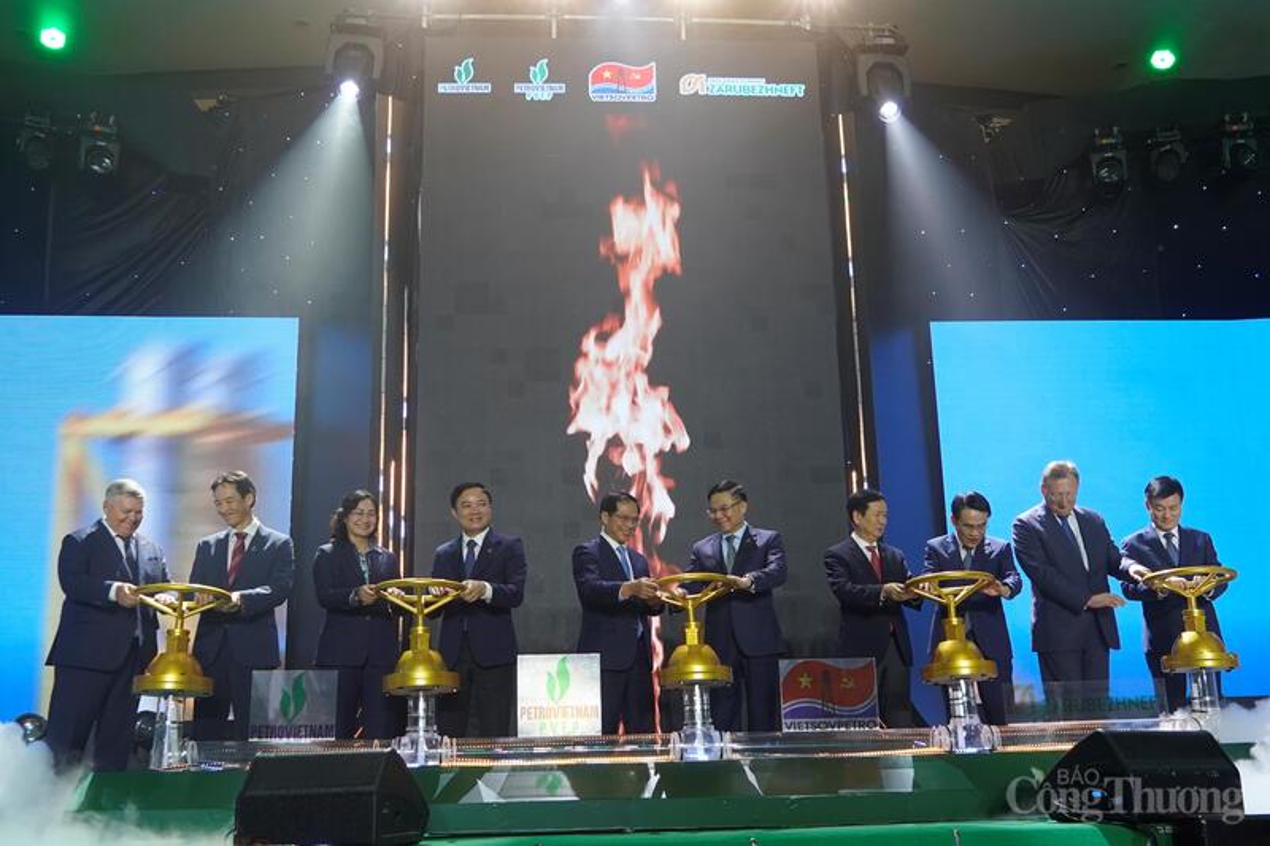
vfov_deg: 36.9
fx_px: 1270
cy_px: 423
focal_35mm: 36
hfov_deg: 53.1
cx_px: 635
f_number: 4
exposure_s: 1/160
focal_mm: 24
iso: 800
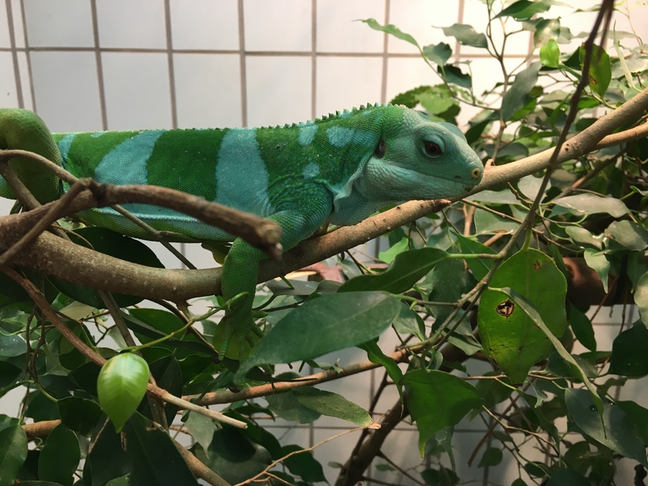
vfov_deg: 48.2
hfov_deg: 61.7
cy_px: 243
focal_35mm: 29
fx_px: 543
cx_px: 324
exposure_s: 1/33
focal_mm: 4.15
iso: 64
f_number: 2.2
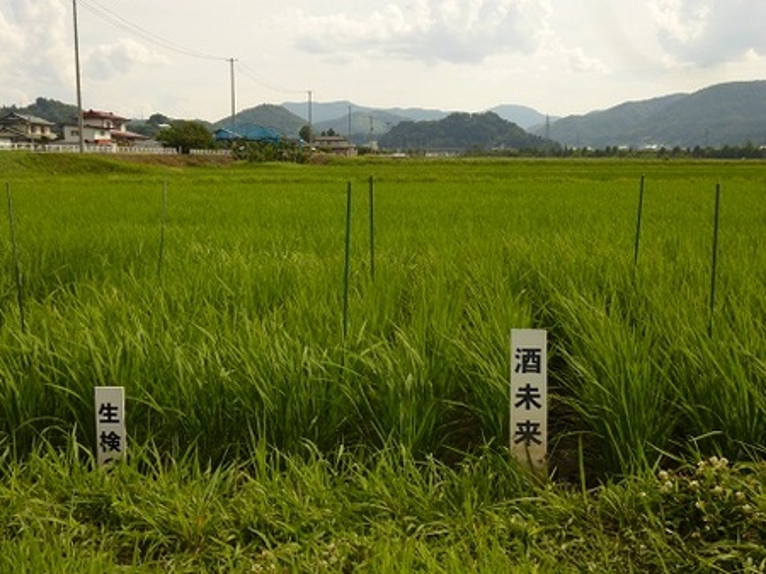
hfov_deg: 47.9
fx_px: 863
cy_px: 287
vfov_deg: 36.8
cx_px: 383
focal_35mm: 39
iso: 100
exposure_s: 1/1300
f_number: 3.7
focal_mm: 6.9
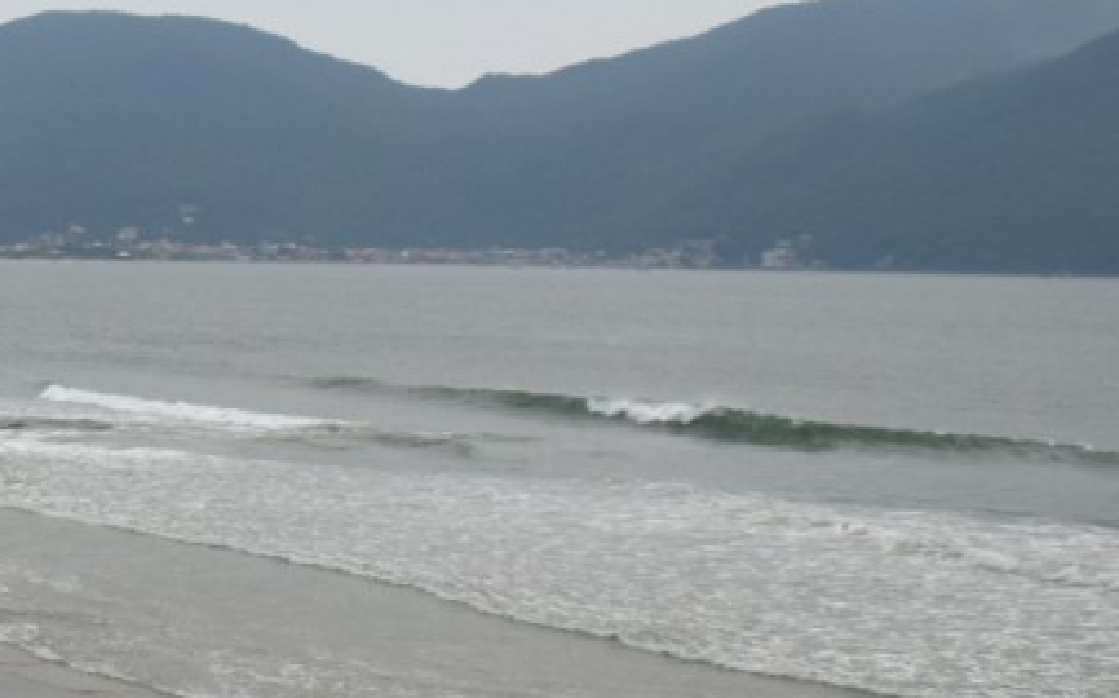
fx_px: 3139
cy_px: 336
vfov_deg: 12.7
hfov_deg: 19.0
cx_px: -256
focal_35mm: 103
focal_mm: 18
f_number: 4.5
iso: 400
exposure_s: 1/1000
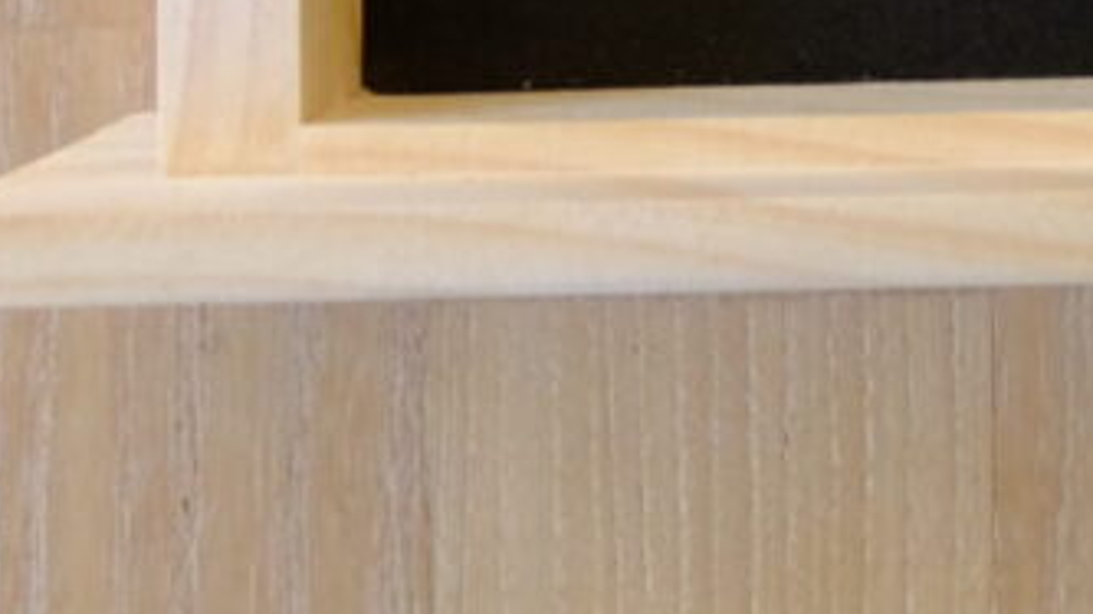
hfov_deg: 9.9
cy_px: -1279
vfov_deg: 5.8
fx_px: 5591
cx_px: 2531
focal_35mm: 193
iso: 640
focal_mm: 21.1
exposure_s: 1/60
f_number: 4
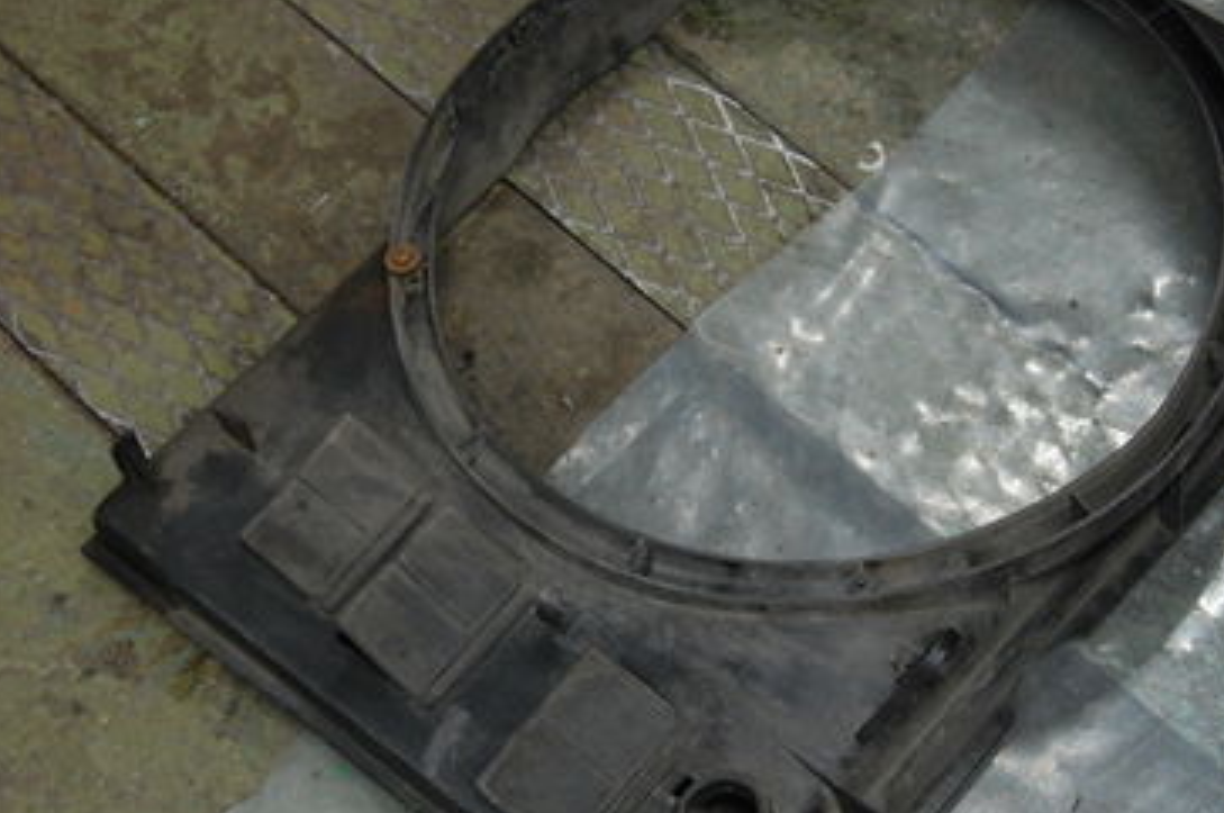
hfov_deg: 22.5
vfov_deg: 15.1
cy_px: 412
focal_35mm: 90
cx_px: 836
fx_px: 3056
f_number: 4.5
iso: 800
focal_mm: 34
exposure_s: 1/40
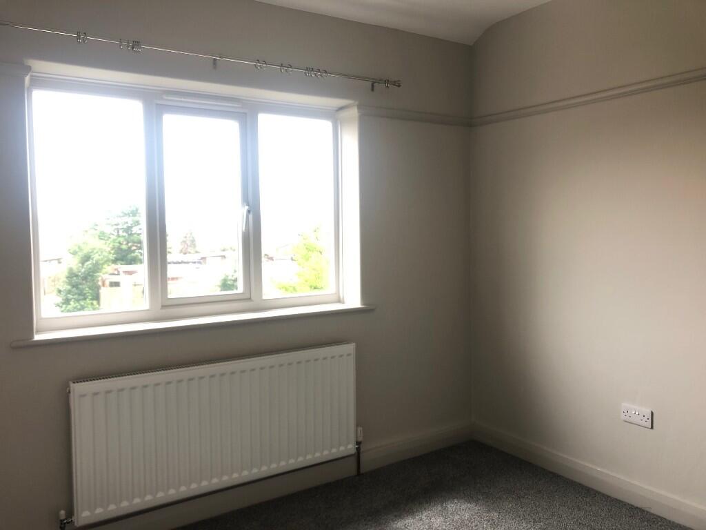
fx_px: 571
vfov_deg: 49.7
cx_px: 353
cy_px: 265
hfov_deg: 63.4
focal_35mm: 28
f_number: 1.8
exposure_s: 1/100
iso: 32
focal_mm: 3.99
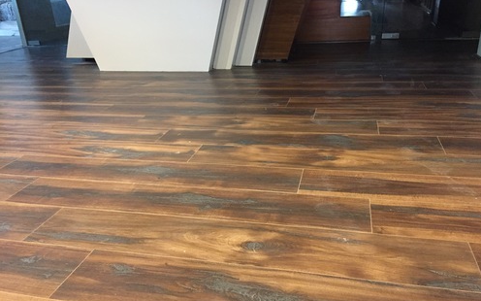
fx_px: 406
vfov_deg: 40.6
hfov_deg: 61.2
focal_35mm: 31
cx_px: 241
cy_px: 165
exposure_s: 1/25
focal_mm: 4.15
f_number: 2.2
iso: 250
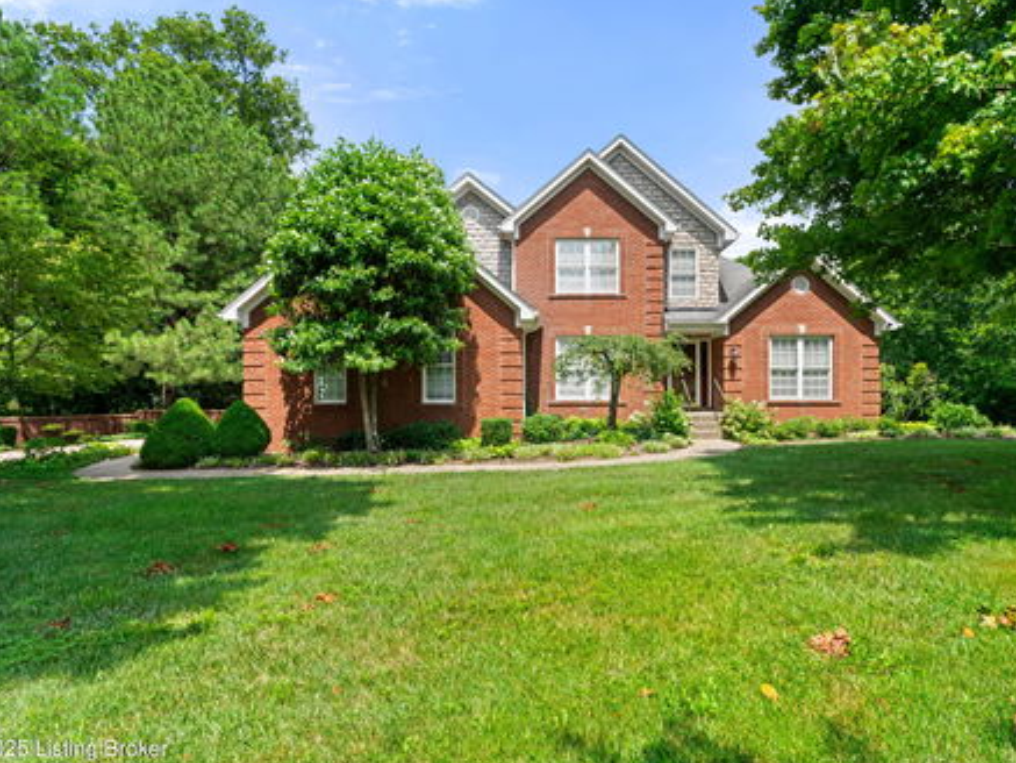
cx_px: 556
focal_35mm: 18
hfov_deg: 87.5
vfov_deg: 71.6
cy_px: 387
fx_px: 528
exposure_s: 1/60
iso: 400
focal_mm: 16
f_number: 11
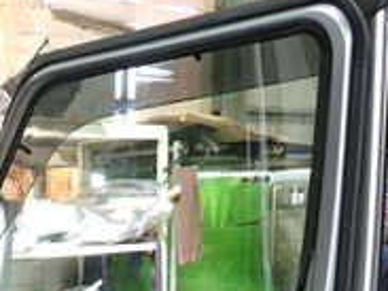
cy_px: 416
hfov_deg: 22.5
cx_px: -42
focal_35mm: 82
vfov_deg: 16.6
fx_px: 919
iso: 200
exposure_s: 1/40
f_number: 2
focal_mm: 4.5
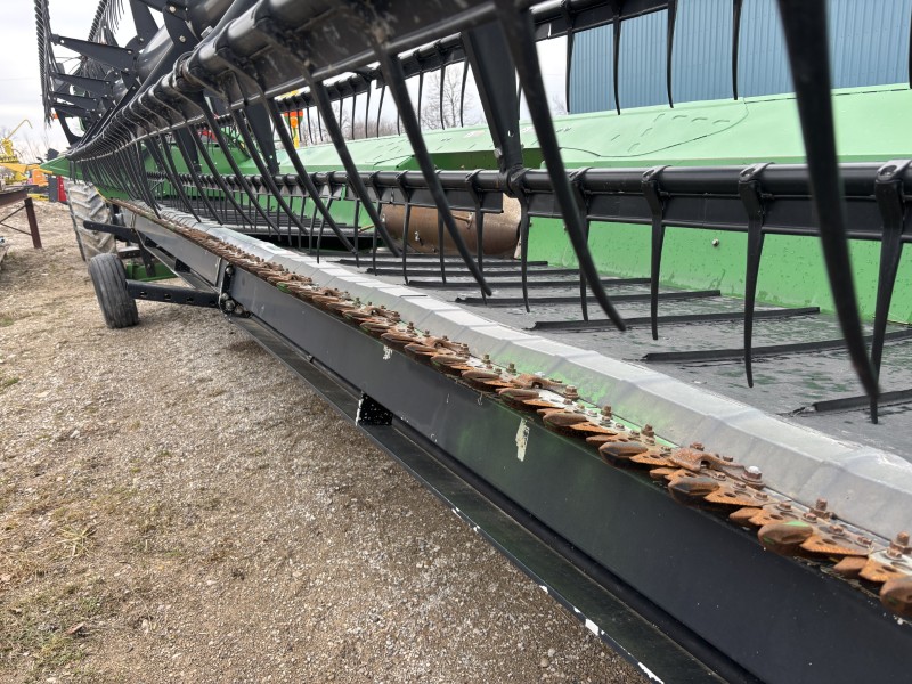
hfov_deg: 67.3
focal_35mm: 26
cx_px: 456
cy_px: 342
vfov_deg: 53.1
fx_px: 685
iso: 50
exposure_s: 1/597
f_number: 1.6
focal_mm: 5.96
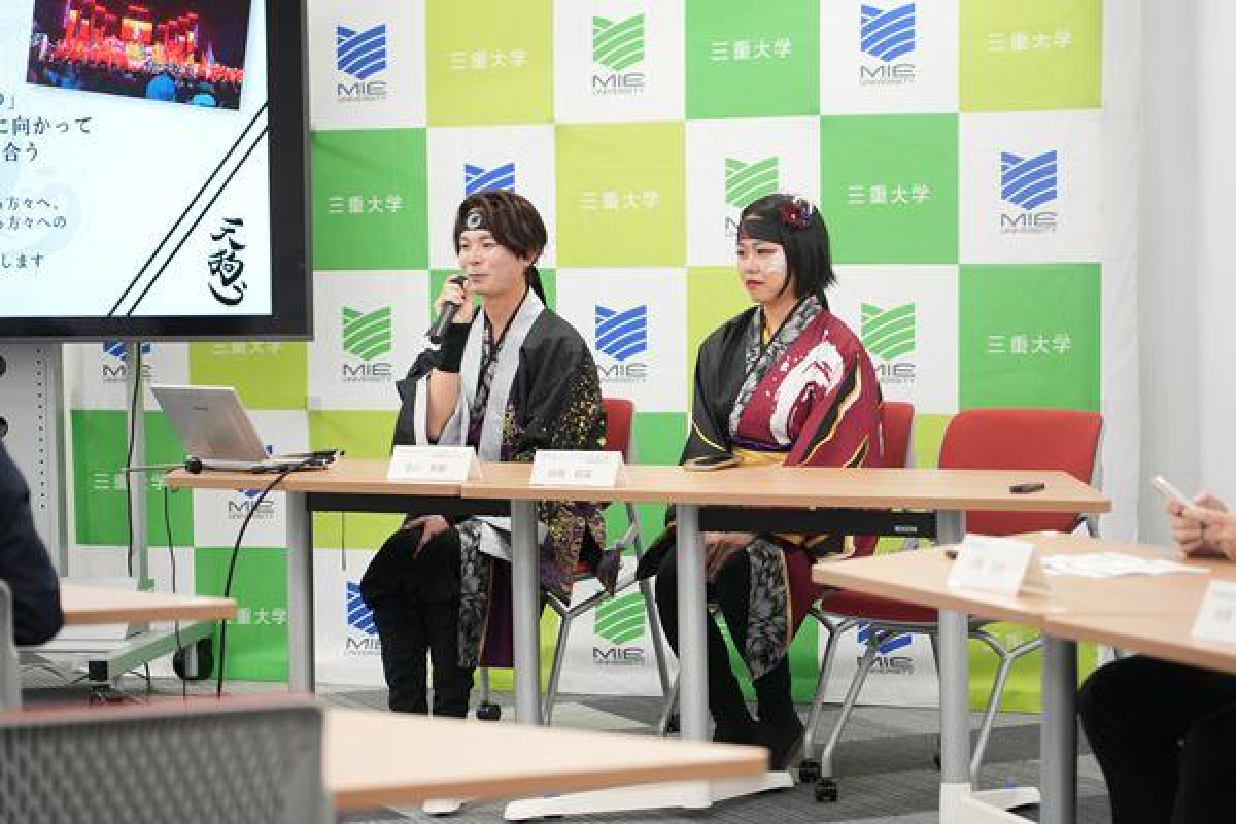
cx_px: 618
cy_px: 412
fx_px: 3605
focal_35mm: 105
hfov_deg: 19.5
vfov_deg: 13.0
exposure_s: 1/125
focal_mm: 105
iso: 1000
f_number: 4
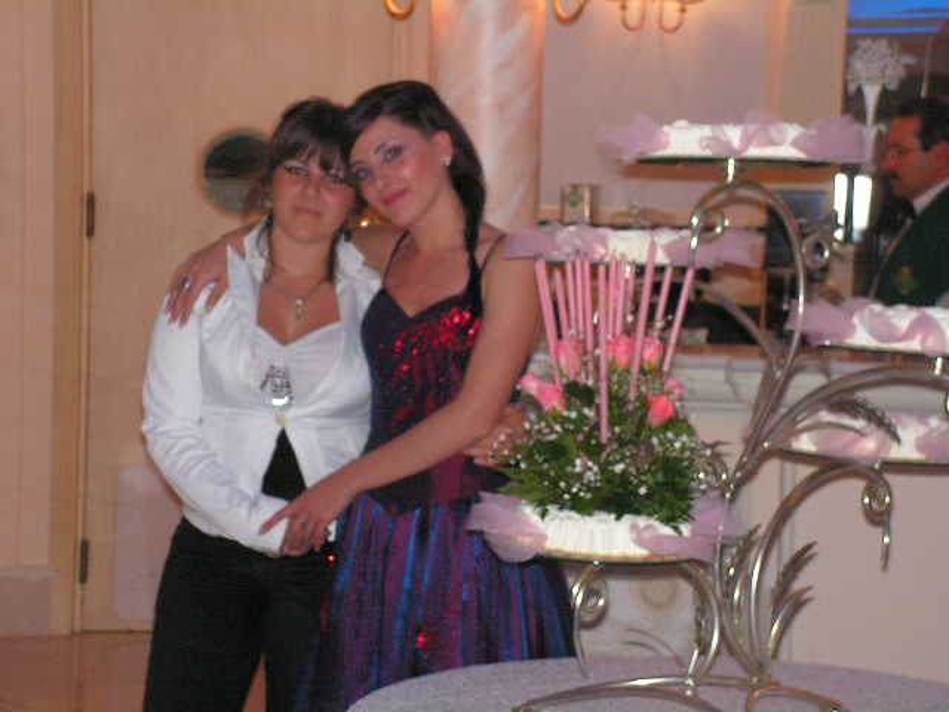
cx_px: 474
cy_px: 356
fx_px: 2275
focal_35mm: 83
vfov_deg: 17.8
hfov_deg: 23.6
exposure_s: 1/80
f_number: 3.3
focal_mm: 13.9
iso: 200
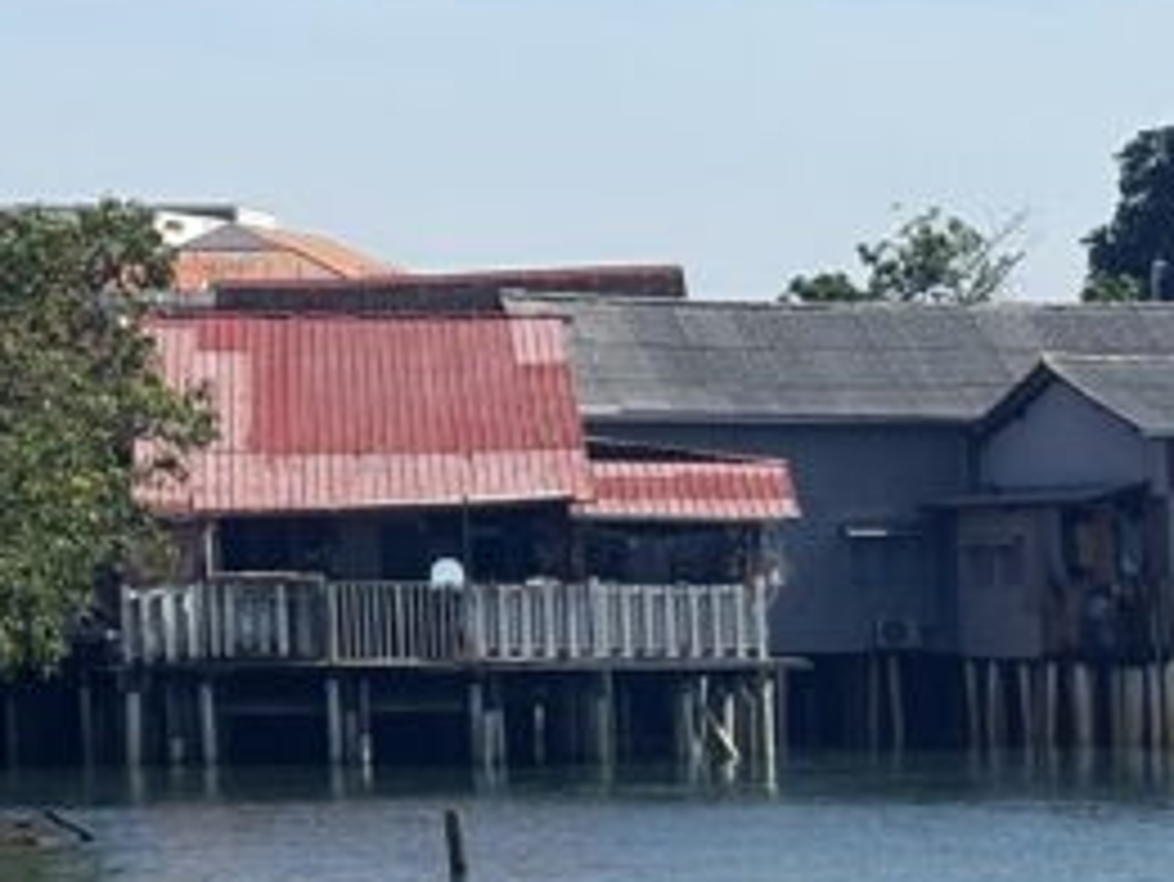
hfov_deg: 9.3
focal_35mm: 204
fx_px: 6922
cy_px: 1449
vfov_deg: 7.1
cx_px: 2038
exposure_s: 1/4065
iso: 40
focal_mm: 5.96
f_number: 1.6
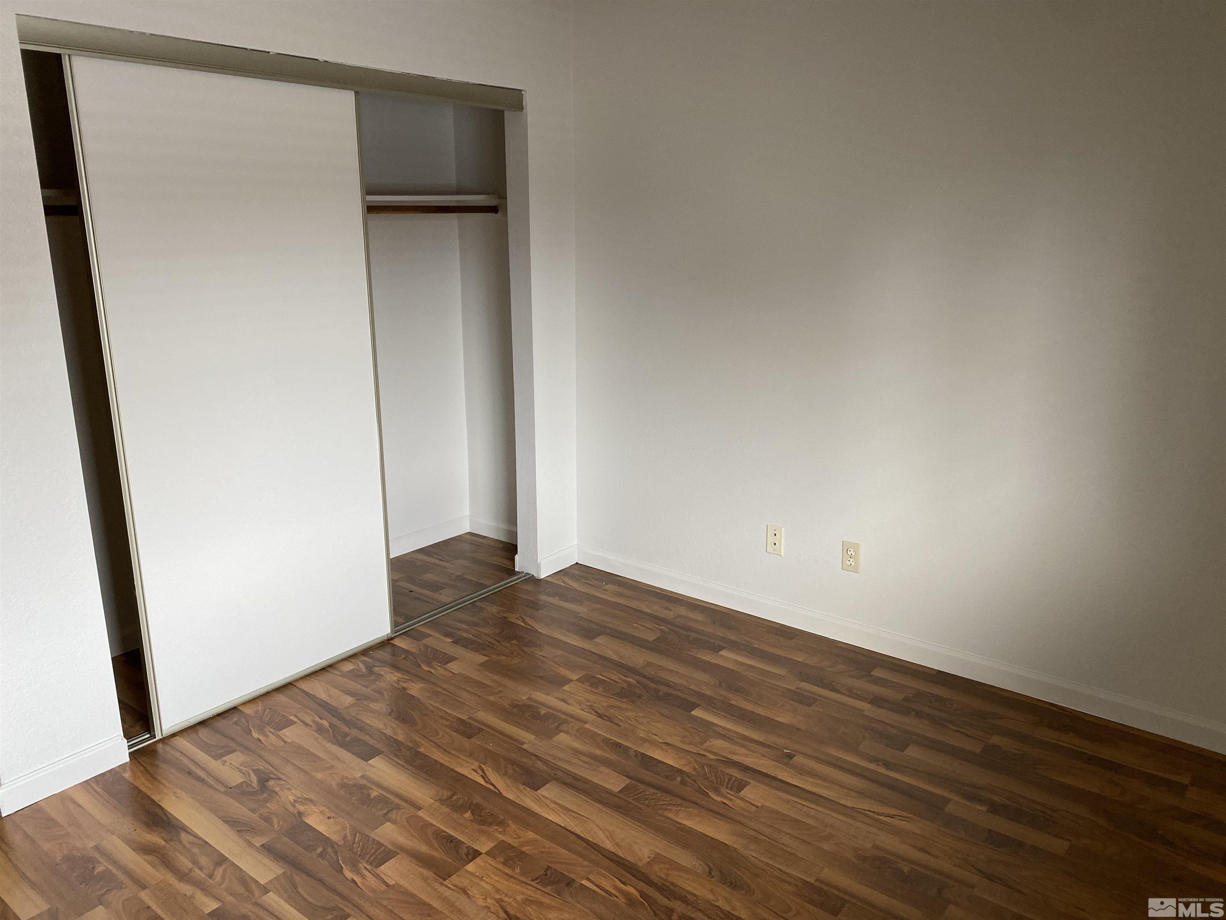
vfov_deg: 53.1
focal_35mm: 26
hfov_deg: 67.3
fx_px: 921
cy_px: 460
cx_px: 613
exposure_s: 1/104
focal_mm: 4.25
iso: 125
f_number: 1.8
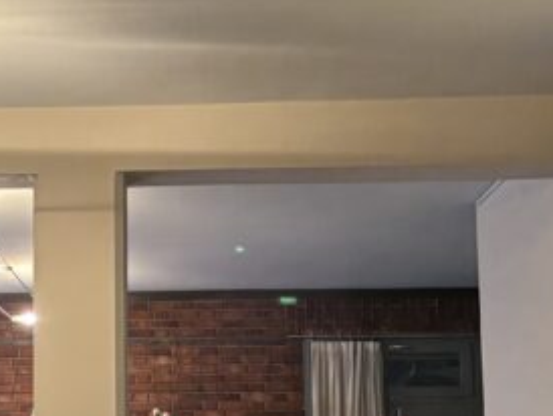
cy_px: 281
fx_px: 1551
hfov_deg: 20.0
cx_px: 119
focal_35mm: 97
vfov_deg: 15.2
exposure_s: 1/50
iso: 500
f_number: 1.6
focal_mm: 5.96
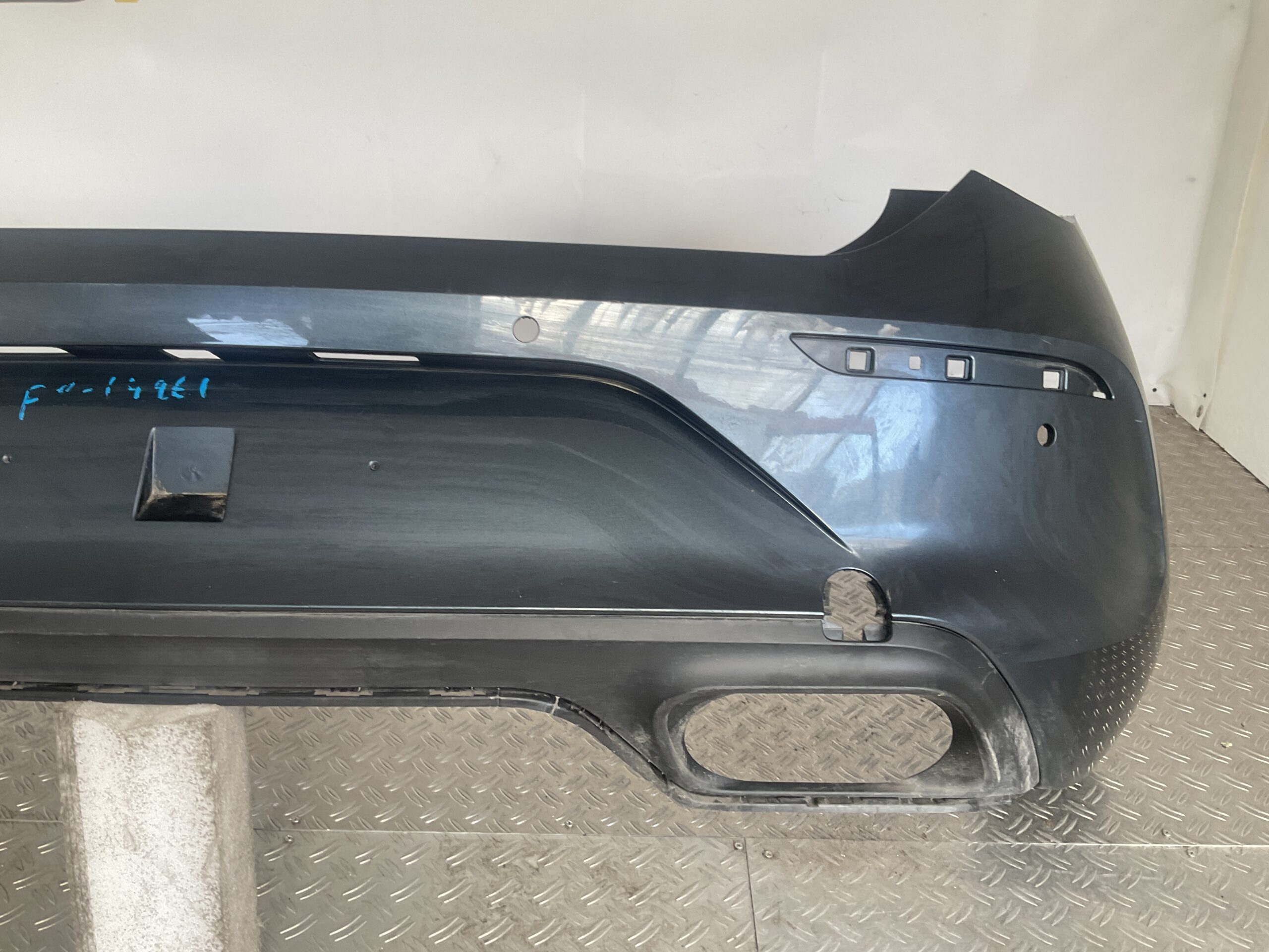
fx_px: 1063
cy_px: 476
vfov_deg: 48.2
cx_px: 634
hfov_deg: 61.7
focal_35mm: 29
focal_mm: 3
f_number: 1.8
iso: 40
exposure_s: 1/50
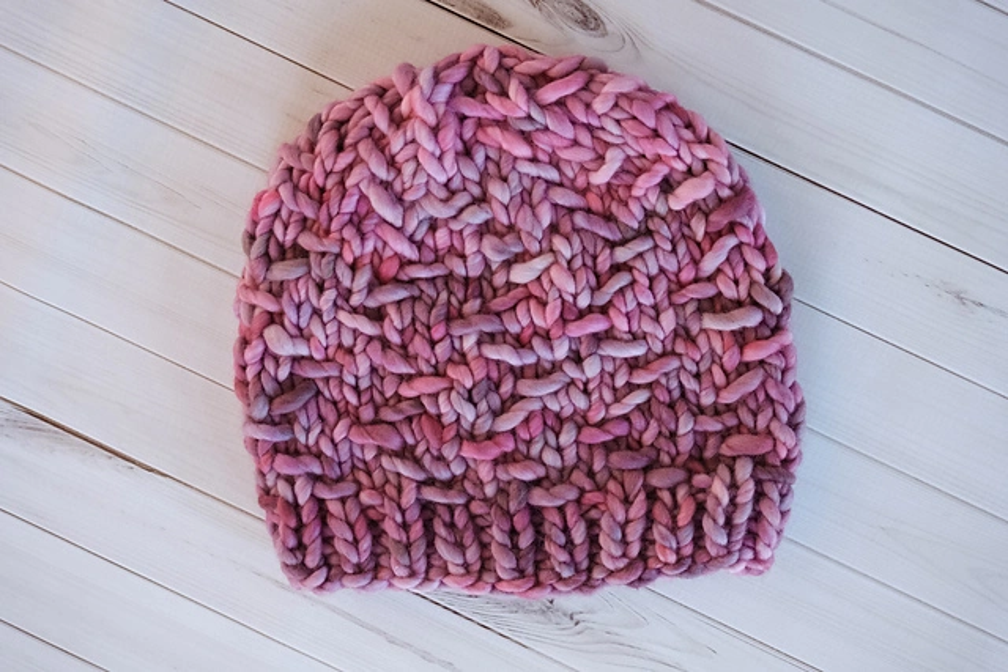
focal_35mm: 33
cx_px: 504
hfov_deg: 57.2
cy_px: 336
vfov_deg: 40.0
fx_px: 924
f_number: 4
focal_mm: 22.3
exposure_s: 1/100
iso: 2000
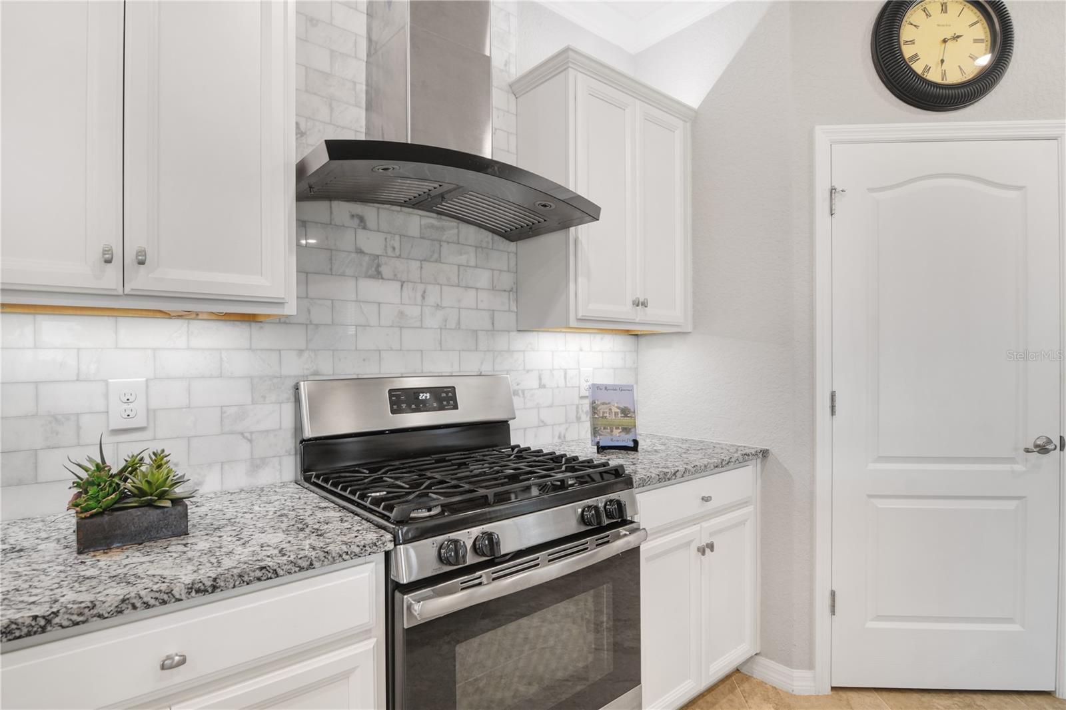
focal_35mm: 18
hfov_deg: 90.0
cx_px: 533
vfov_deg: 67.4
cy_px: 355
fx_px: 533
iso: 125
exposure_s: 1/1.67
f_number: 9
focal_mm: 12
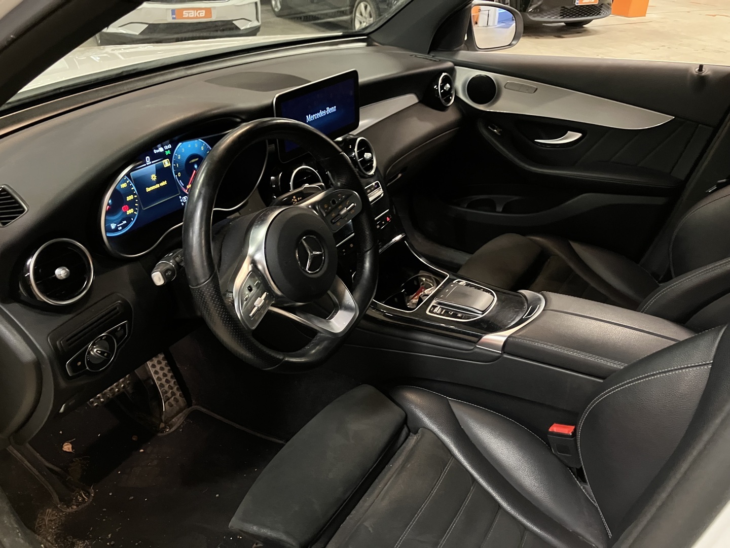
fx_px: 590
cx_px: 365
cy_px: 274
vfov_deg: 49.7
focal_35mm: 28
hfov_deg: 63.4
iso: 400
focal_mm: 3.99
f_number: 1.8
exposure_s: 1/25
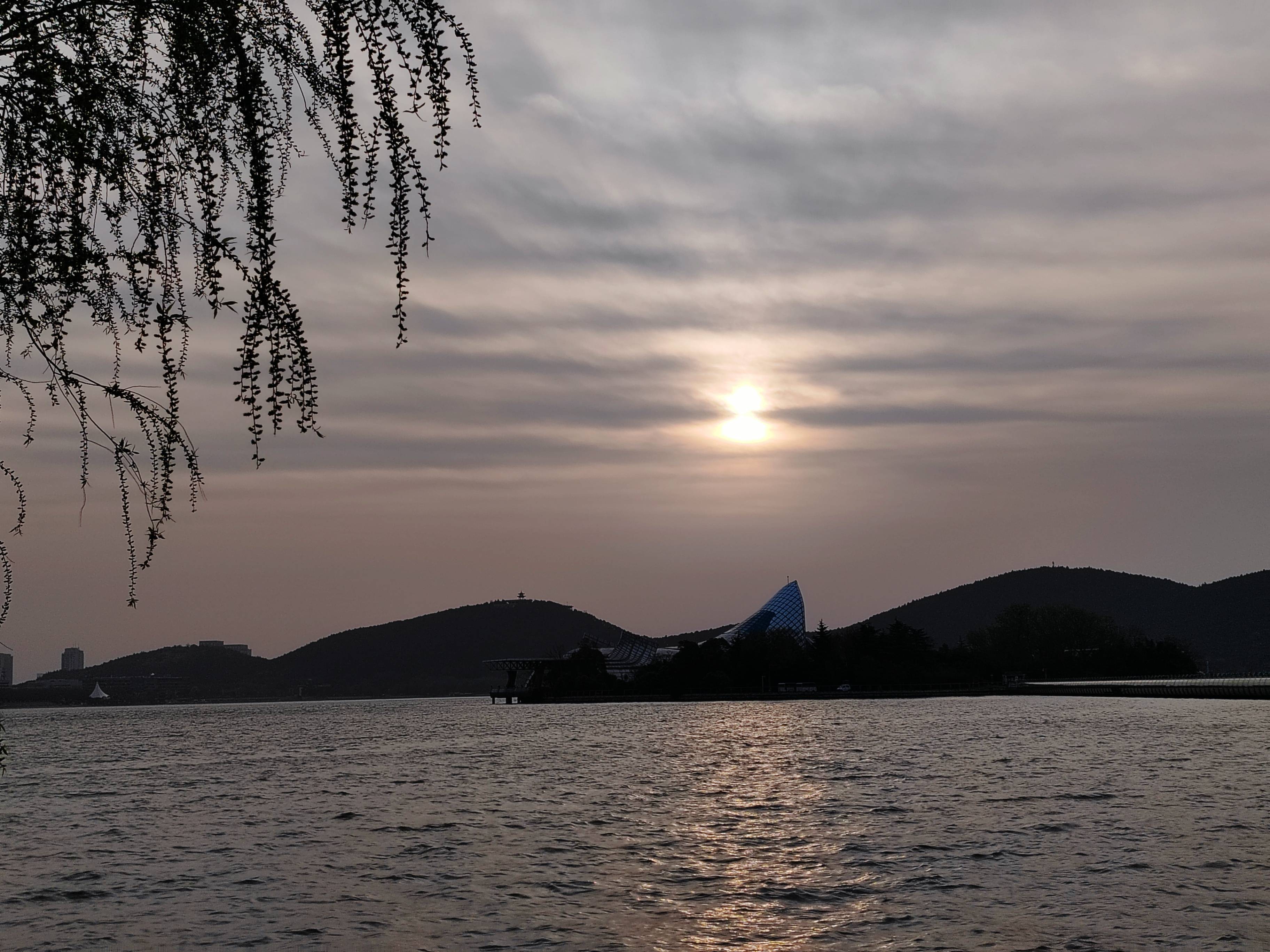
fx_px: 1981
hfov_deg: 35.5
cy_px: 476
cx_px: 635
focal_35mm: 54
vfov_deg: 27.0
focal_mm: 6.14
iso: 50
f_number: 1.8
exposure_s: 1/1200
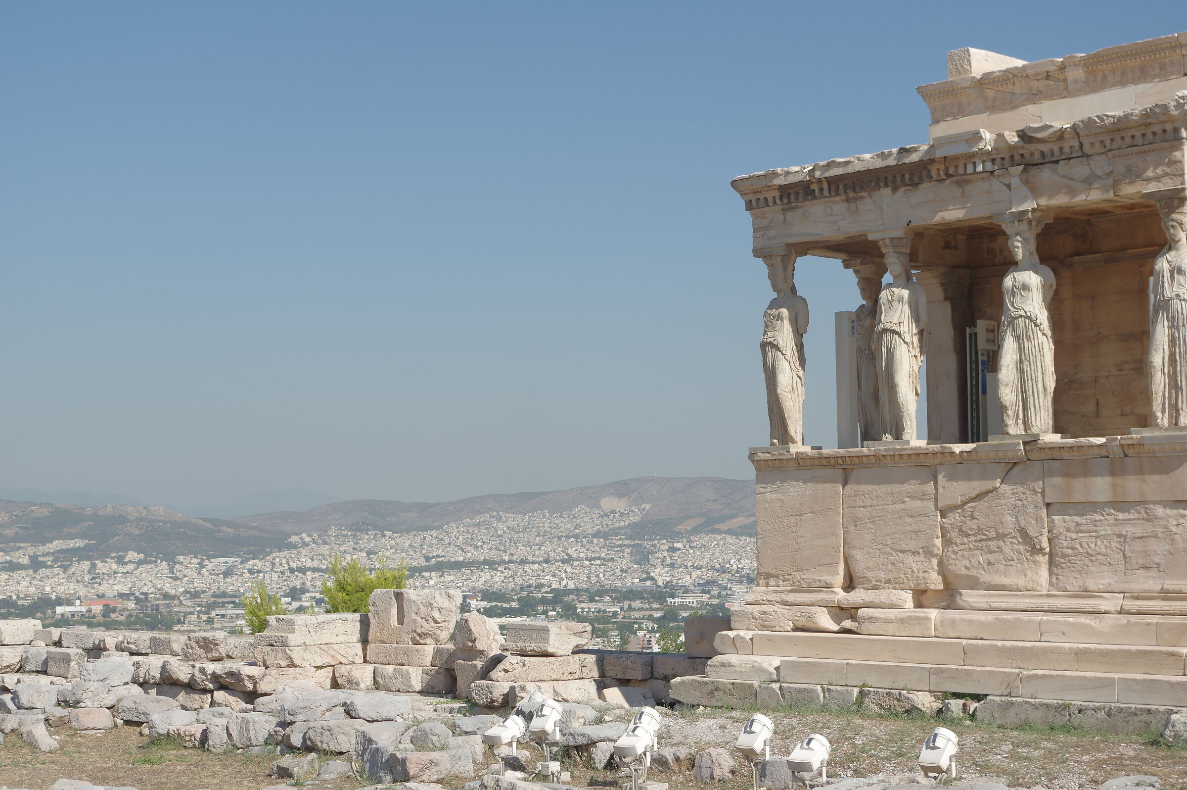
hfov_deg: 33.4
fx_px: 1977
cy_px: 395
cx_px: 594
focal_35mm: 60
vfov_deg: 22.6
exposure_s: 1/400
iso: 100
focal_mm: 40
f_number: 8
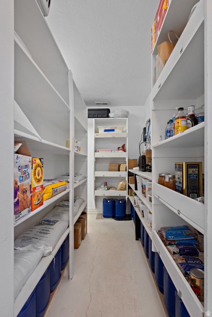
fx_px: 159
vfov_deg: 90.0
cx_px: 106
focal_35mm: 18
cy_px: 158
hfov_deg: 67.5
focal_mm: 18
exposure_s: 1/1.67
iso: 500
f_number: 8
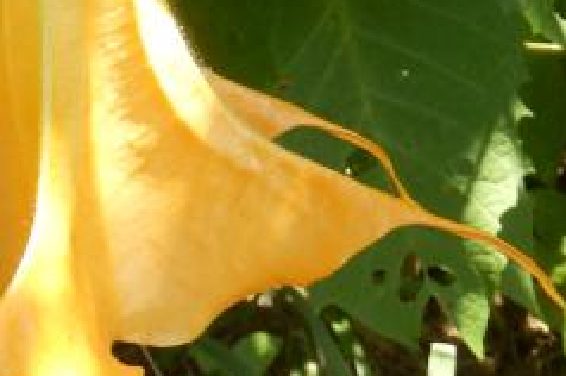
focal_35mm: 84
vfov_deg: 15.7
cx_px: 76
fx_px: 1319
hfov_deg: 23.7
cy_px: -50
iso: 80
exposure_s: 1/80
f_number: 3.3
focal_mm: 5.5
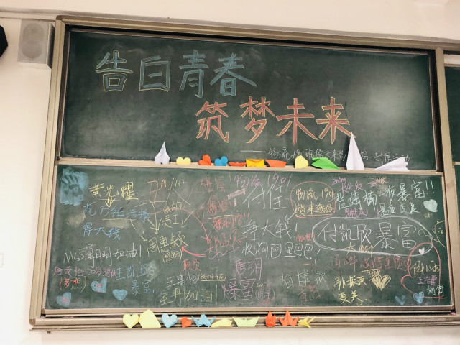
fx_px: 372
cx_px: 230
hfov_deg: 63.4
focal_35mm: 28
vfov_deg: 49.7
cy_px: 172
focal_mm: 3.99
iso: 100
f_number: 1.8
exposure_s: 1/17
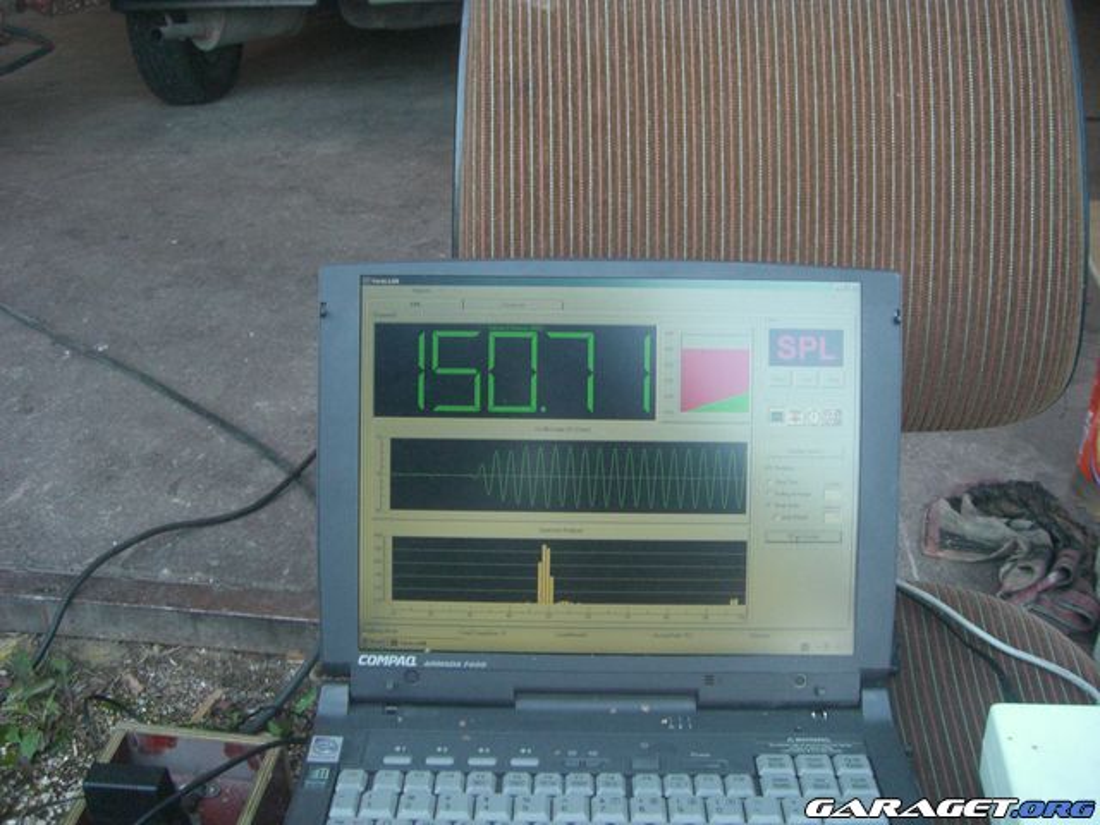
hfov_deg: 49.0
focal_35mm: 38
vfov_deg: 37.7
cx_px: 550
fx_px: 1208
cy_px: 412
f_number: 2.7
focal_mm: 6.2
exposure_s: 1/80
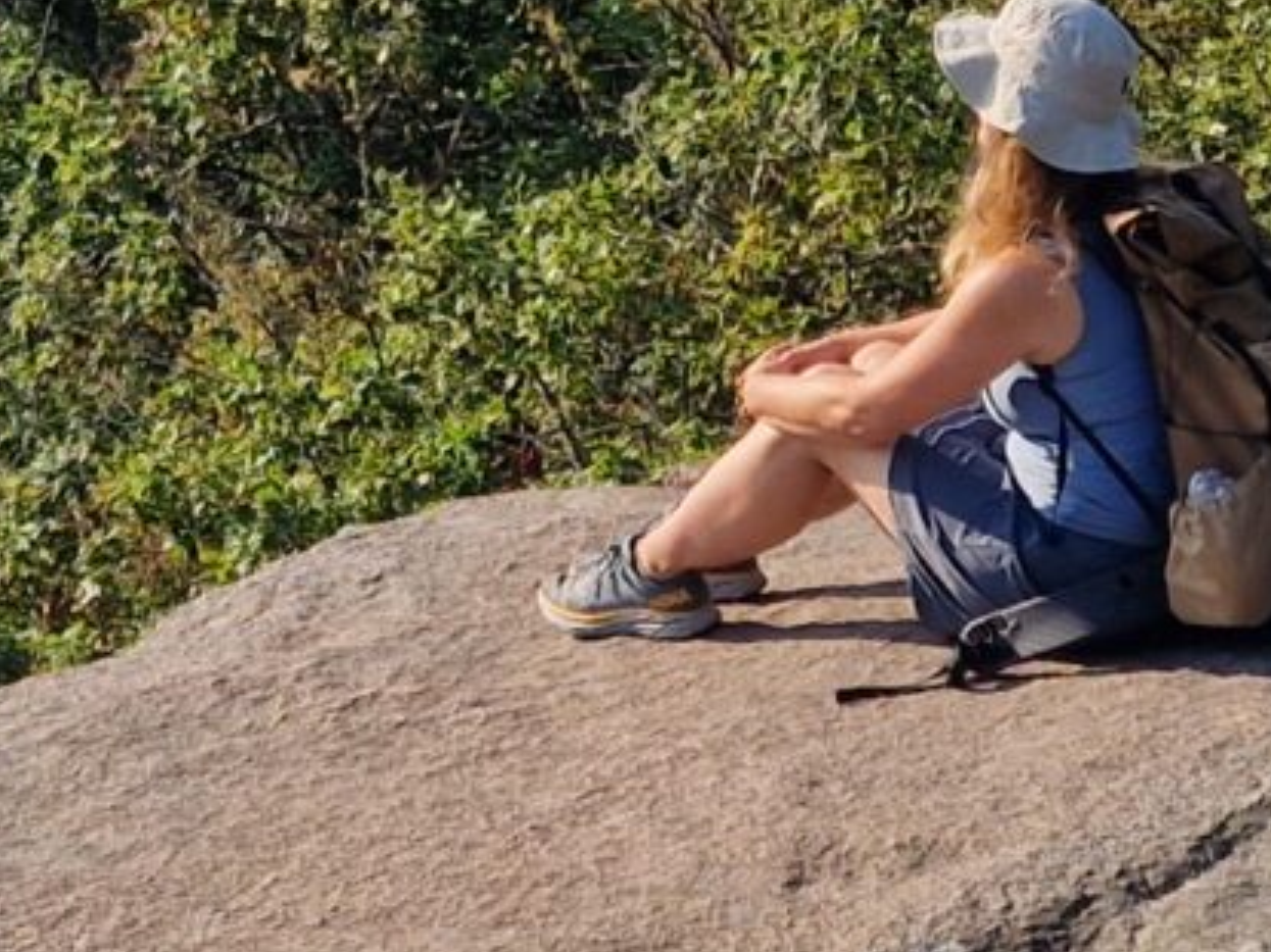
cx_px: -86
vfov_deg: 10.3
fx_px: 5212
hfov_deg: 13.6
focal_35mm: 142
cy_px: -150
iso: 50
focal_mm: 5.4
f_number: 1.8
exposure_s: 1/1984
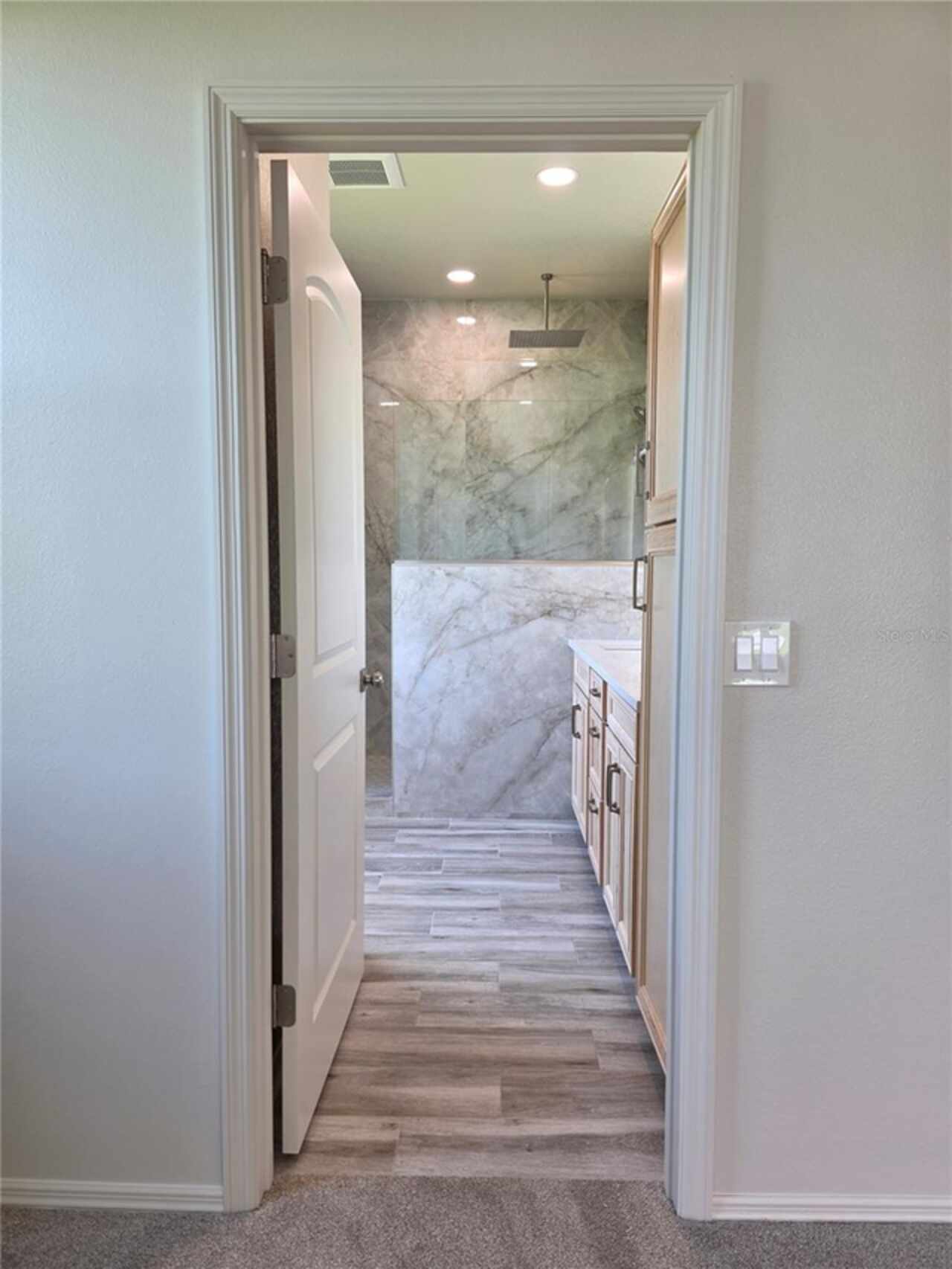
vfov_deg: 73.9
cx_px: 476
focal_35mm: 23
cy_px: 634
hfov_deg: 58.9
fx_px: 843
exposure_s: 1/55
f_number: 1.7
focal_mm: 6.3
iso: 32
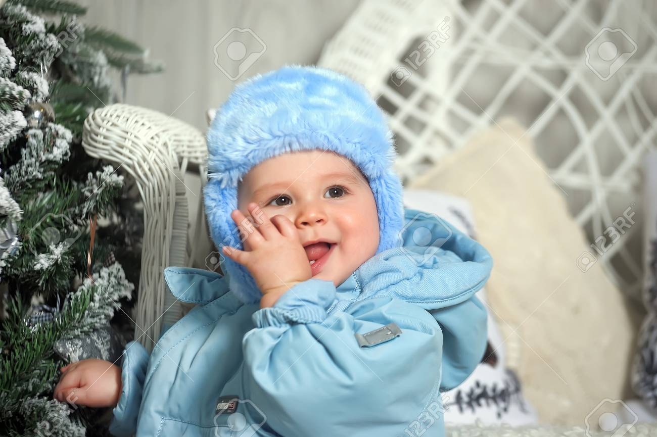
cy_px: 218
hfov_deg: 10.3
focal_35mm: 200
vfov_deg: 6.9
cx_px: 328
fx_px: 3648
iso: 400
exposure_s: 1/160
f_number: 6.3
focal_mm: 200
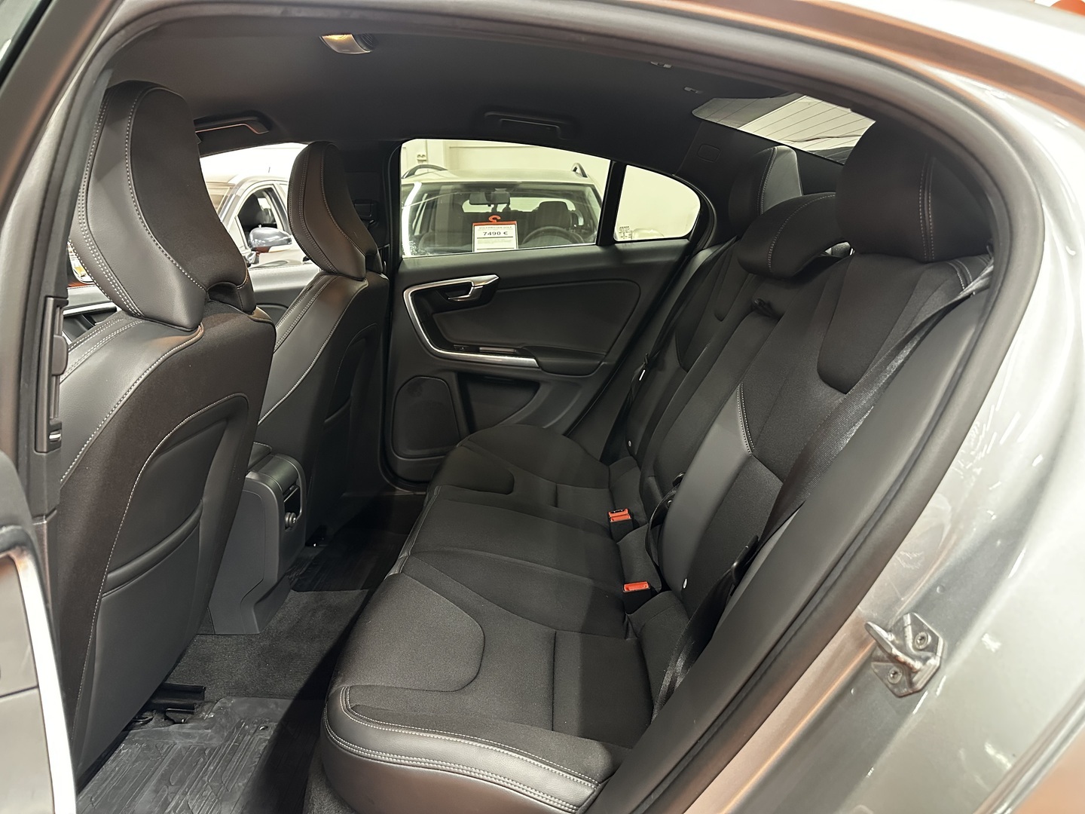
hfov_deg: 71.6
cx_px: 542
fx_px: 752
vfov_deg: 56.8
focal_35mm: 24
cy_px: 407
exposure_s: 1/33
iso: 800
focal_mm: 6.86
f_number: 1.78
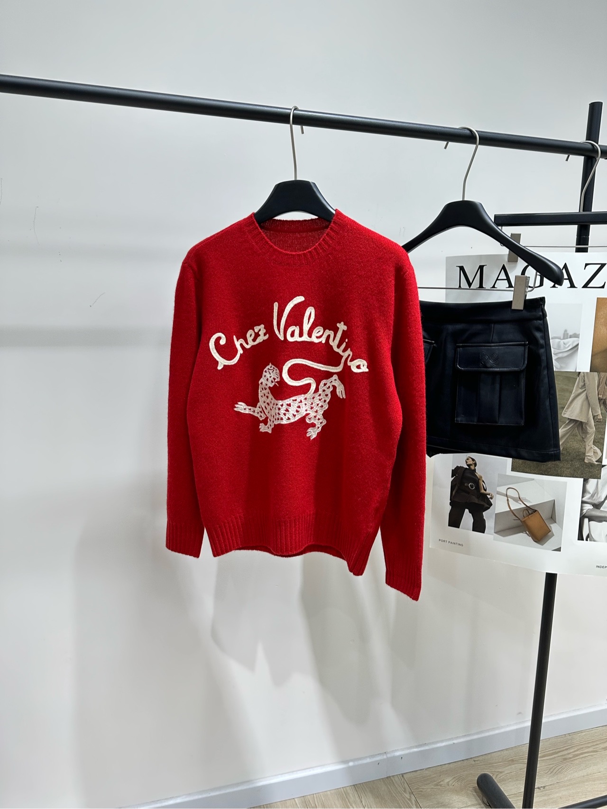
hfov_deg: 56.8
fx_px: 561
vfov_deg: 71.6
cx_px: 304
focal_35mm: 24
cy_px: 404
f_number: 1.78
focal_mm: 6.86
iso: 160
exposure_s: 1/100
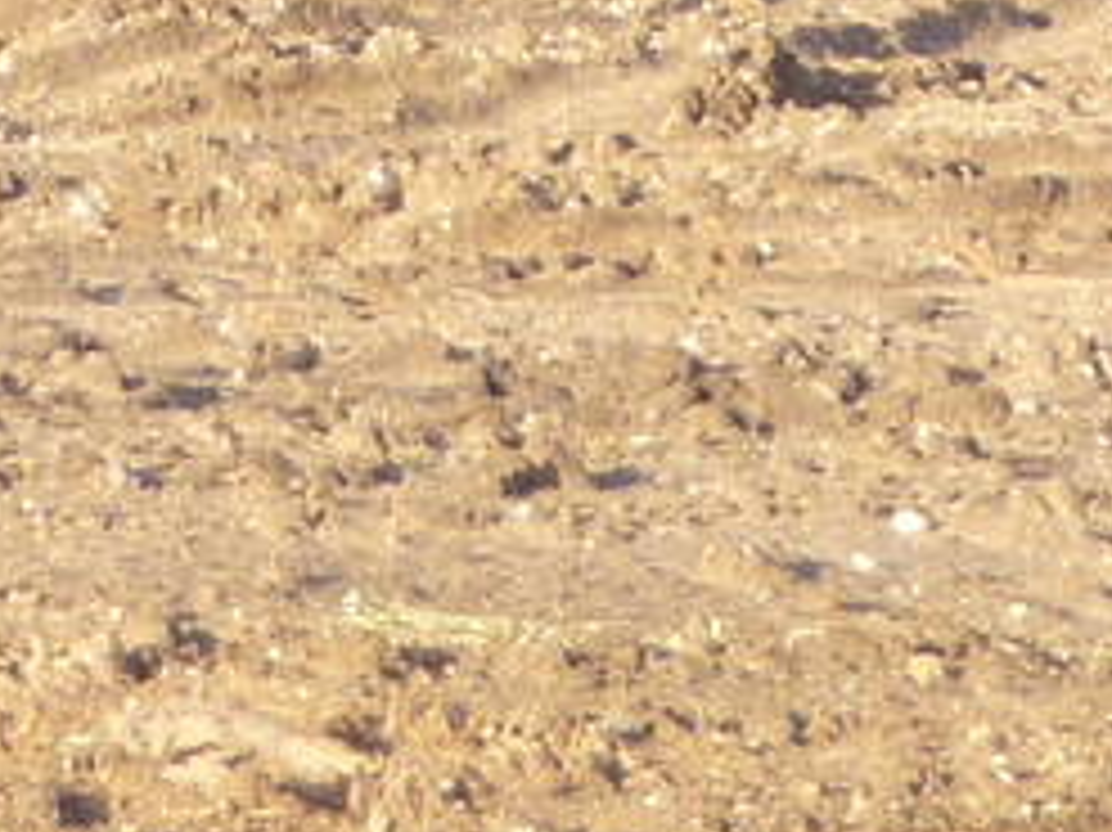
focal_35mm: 772
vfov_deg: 1.9
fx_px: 24788
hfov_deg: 2.6
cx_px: -954
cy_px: -1556
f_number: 4.7
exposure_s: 1/100
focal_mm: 20.3
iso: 100
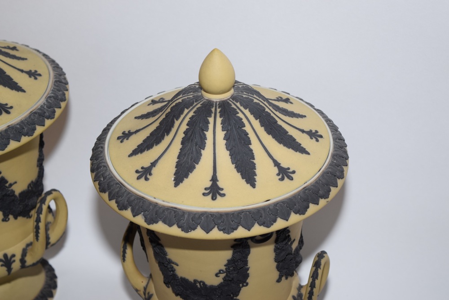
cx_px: 224
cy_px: 150
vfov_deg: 16.6
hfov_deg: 24.6
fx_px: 1029
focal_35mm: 82
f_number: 5.6
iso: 450
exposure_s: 1/60
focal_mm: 55
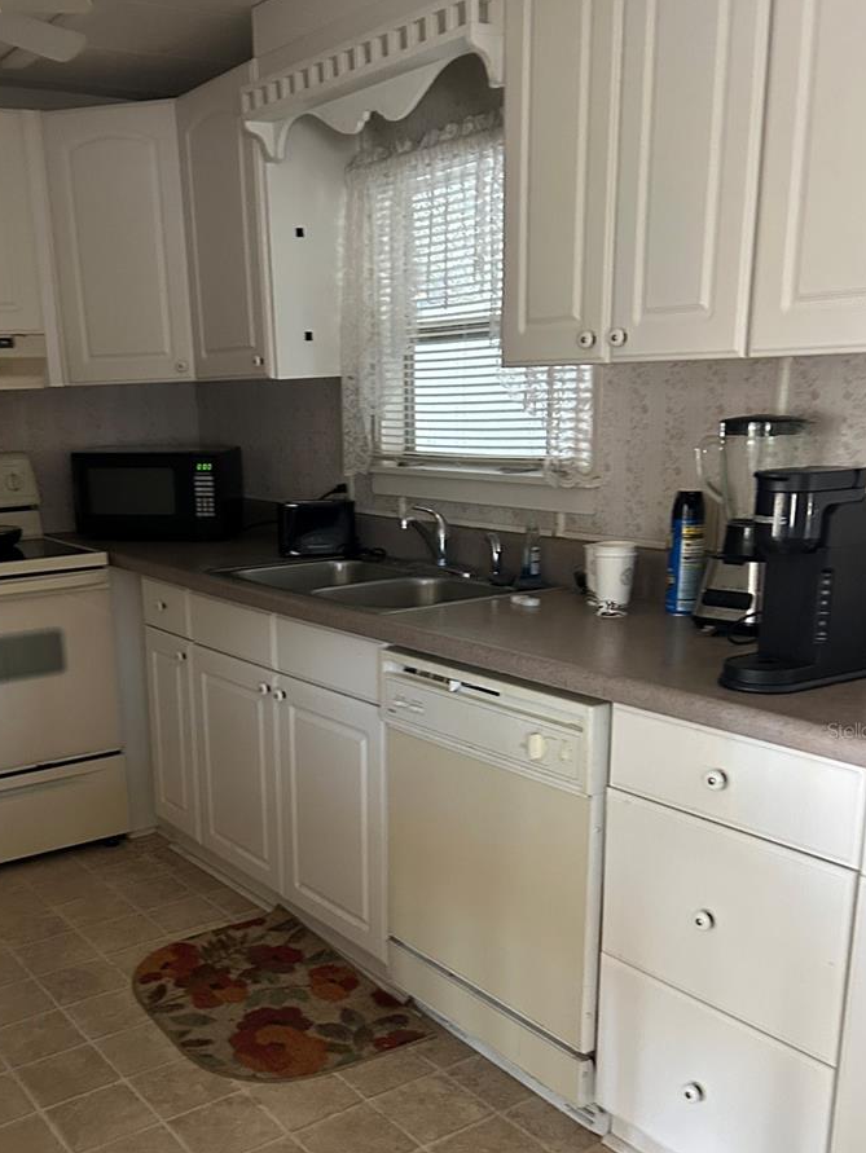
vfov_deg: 52.0
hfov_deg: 40.5
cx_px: 337
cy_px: 730
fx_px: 1167
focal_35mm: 35
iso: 500
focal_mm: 5.7
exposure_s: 1/57
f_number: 1.5
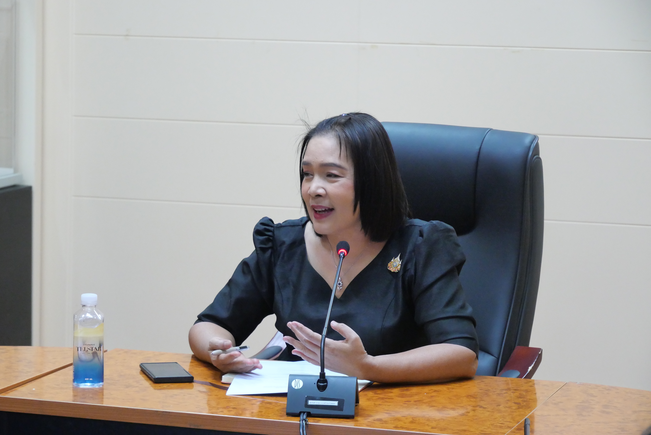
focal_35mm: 124
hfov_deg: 16.5
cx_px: 326
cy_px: 218
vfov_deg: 11.1
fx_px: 2244
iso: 3200
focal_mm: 60
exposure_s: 1/30
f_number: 5.6
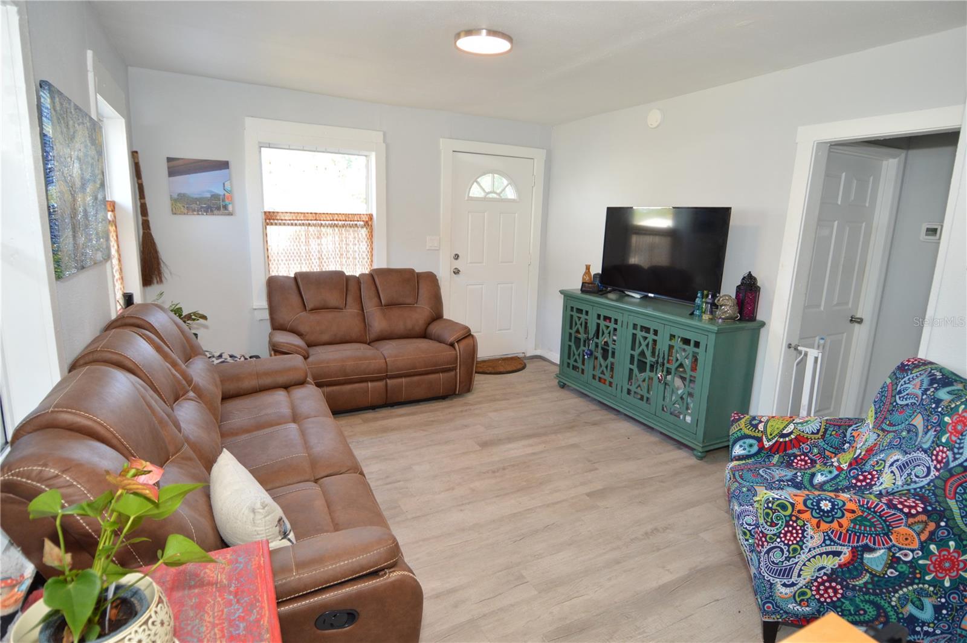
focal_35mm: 18
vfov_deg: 67.3
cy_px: 322
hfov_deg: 90.1
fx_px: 483
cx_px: 484
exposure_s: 1/60
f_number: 4
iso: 400
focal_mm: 12
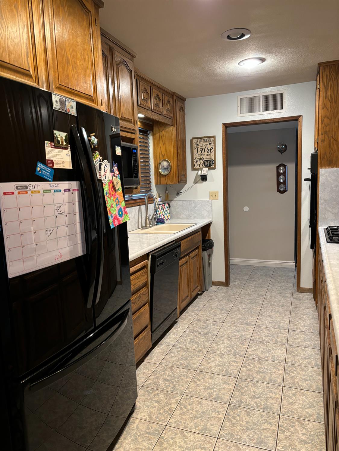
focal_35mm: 26
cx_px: 170
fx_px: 339
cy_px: 226
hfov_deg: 53.1
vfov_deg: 67.3
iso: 250
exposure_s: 1/60
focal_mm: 5.96
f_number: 1.6
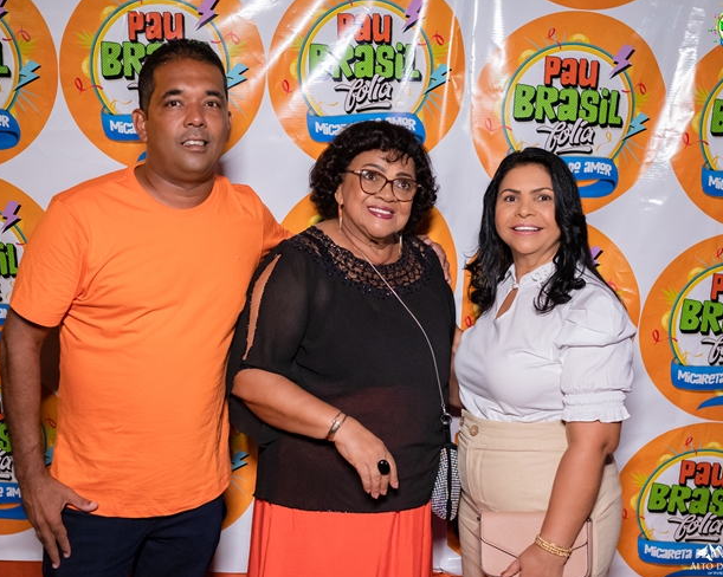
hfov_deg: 44.8
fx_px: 877
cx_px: 328
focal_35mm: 41
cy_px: 290
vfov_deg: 36.5
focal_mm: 24
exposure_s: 1/250
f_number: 2.8
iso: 2500
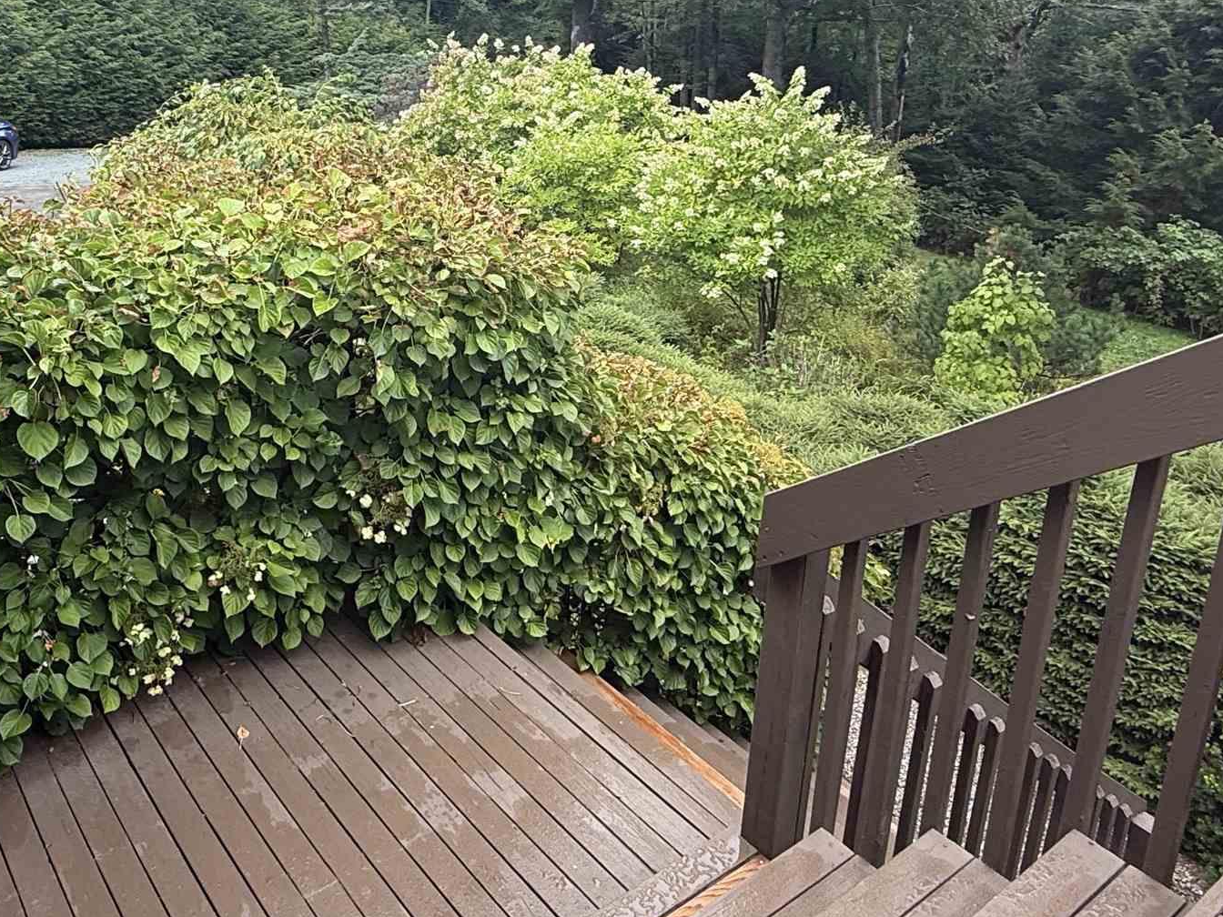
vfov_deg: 43.4
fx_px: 1131
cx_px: 483
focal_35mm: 32
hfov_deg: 56.3
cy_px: 286
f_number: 2.2
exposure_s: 1/138
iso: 50
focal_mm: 2.22
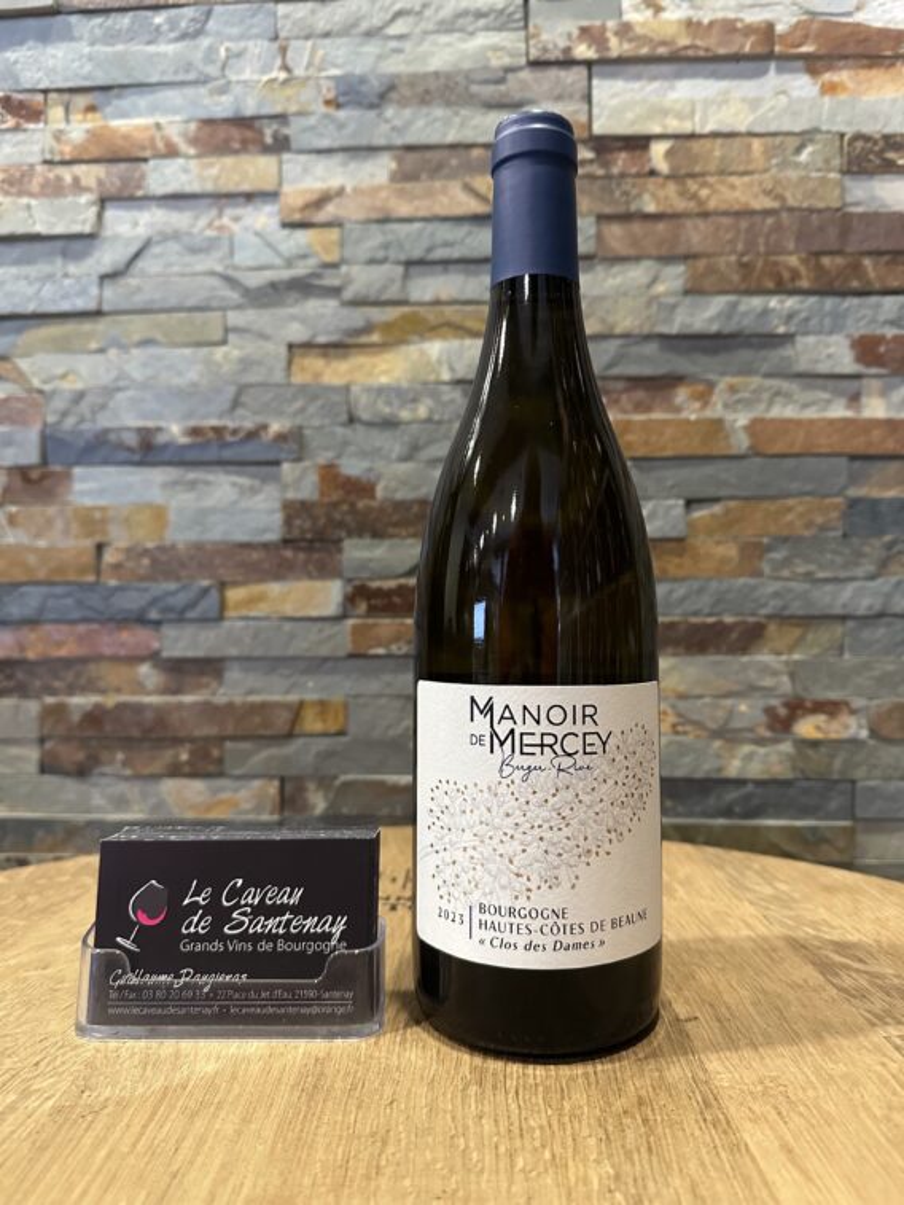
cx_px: 452
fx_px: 835
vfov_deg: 71.6
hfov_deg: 56.8
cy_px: 602
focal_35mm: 24
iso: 640
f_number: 1.78
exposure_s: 1/50
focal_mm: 6.86
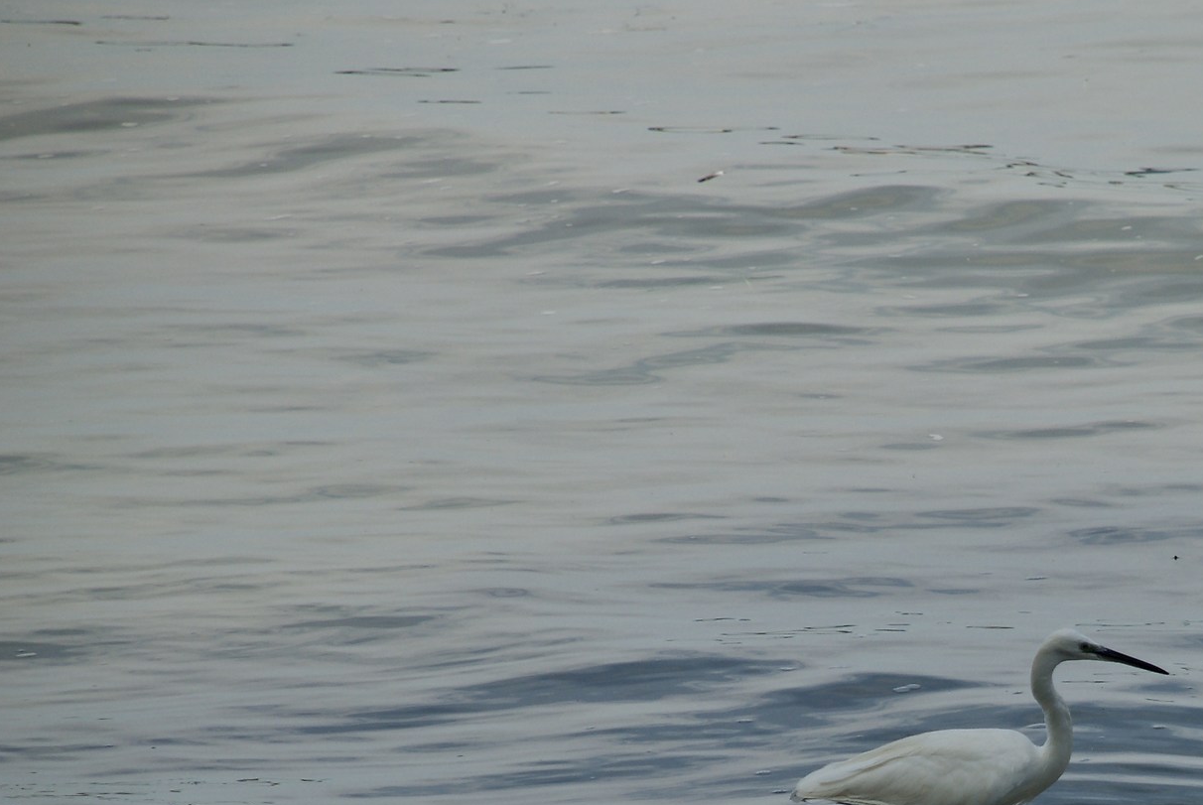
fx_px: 13414
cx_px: 1074
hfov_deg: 5.1
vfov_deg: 3.4
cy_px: 733
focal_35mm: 401
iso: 140
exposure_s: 1/500
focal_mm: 135
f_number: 5.6
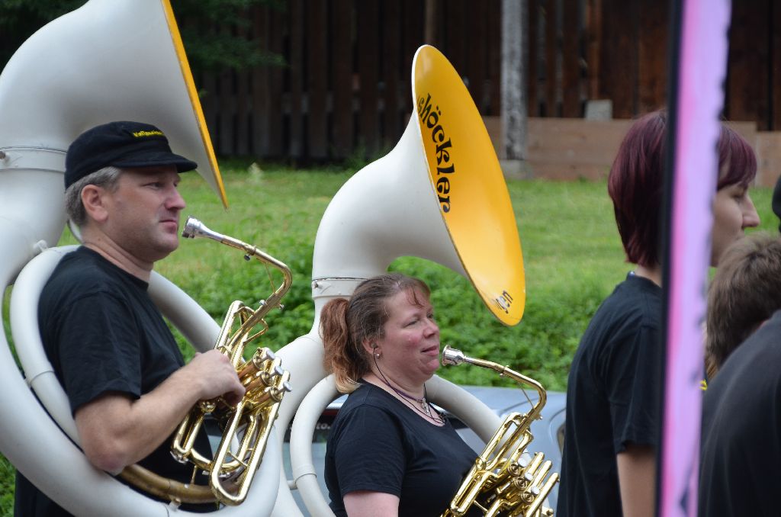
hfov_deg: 10.2
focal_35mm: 202
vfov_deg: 6.8
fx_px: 4384
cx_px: 390
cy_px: 258
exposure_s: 1/250
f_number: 6
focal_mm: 135
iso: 450
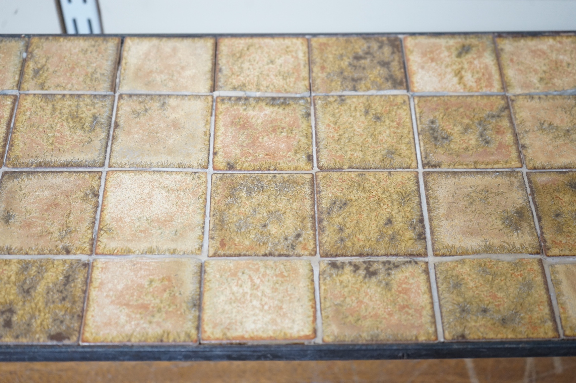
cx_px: 288
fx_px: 815
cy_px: 192
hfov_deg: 38.9
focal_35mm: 51
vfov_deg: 26.4
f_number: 5
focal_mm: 51
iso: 2500
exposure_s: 1/80
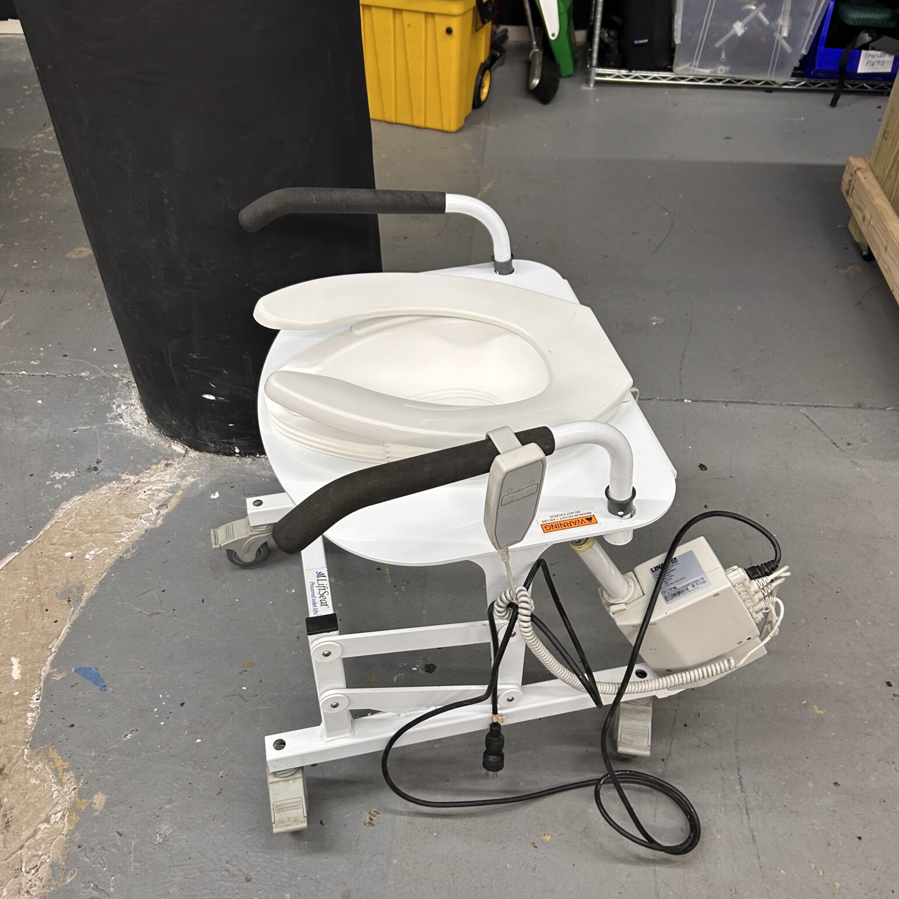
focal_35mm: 31
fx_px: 911
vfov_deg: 52.5
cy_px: 475
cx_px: 451
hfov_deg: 52.5
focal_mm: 5.7
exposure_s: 1/60
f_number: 1.5
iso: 100
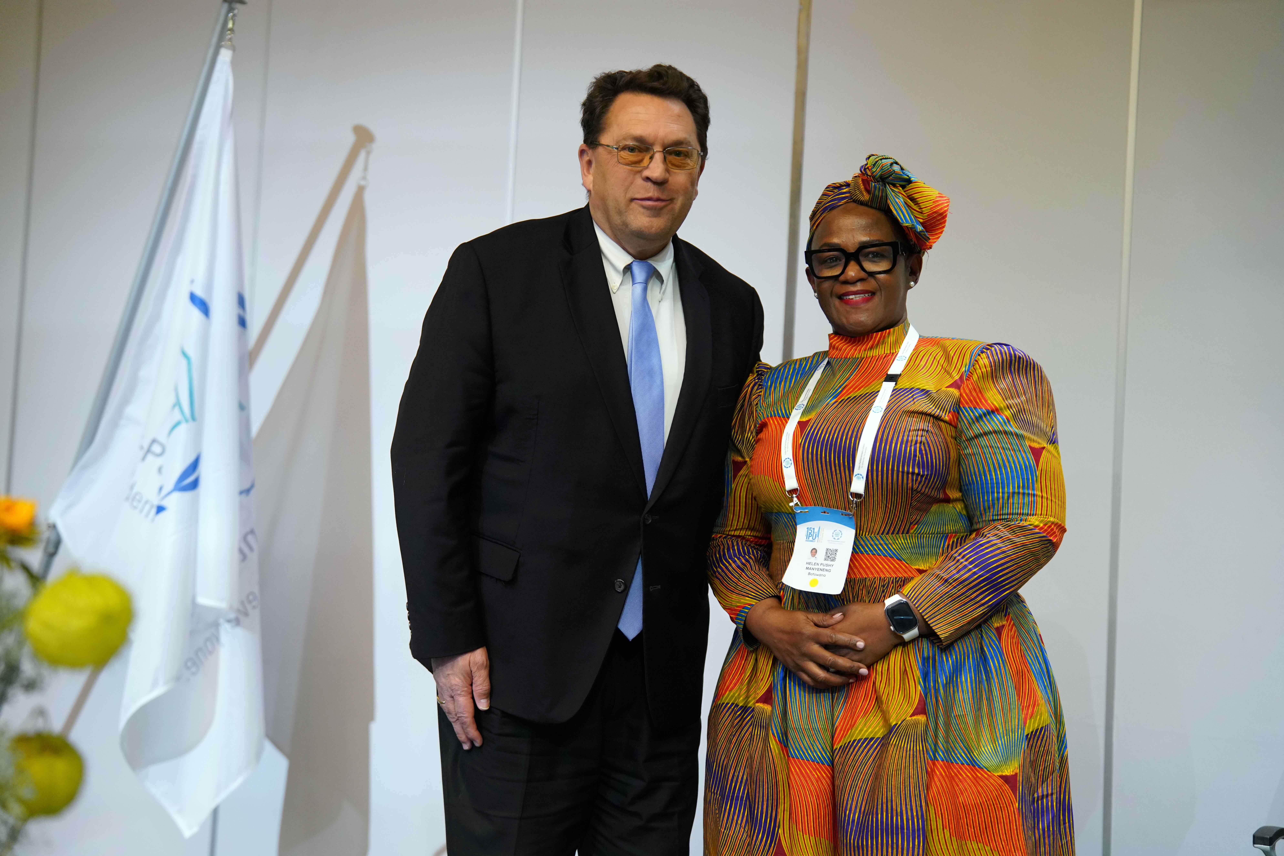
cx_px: 642
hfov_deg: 33.9
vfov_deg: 23.0
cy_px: 428
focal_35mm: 59
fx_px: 2104
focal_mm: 59
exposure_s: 1/160
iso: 2500
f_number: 2.2
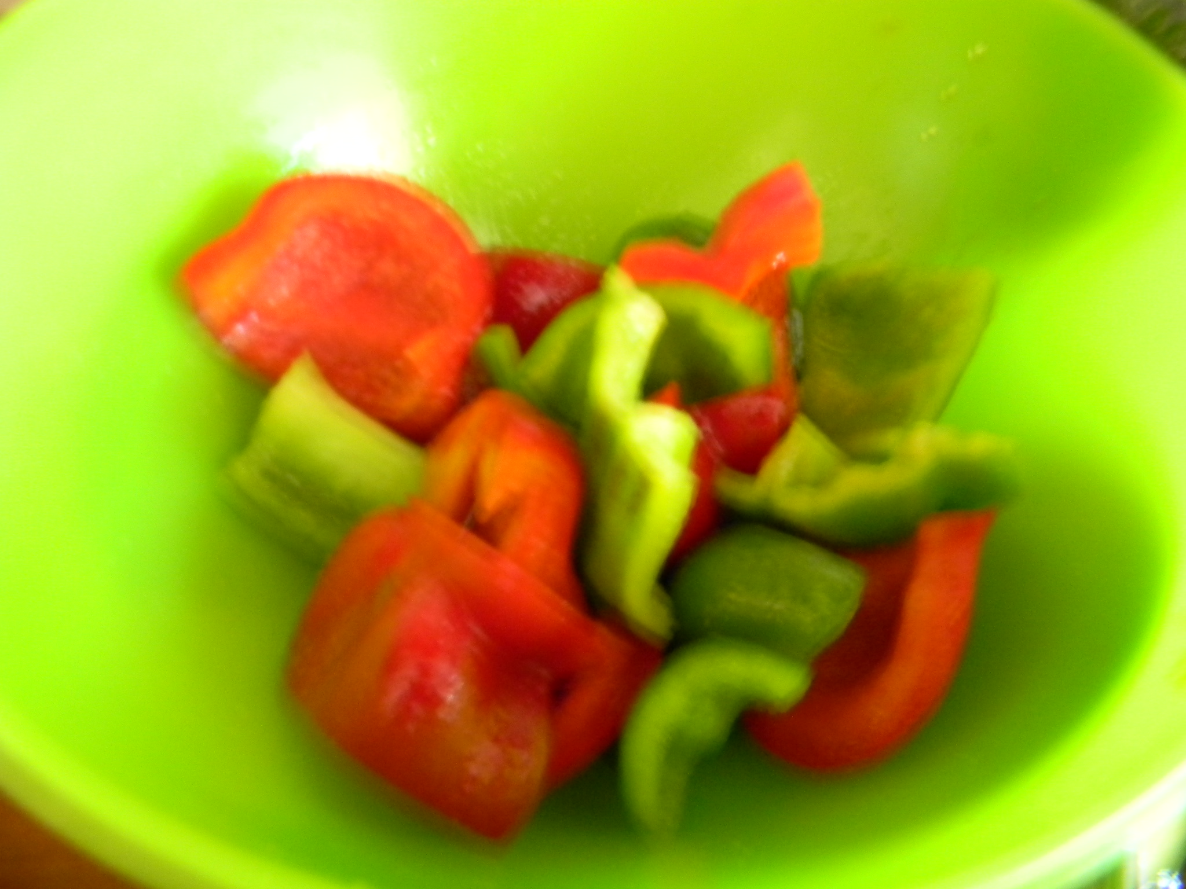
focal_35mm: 28
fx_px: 959
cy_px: 444
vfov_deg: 49.7
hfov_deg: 63.4
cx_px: 593
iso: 400
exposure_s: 1/1.2
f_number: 3.5
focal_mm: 5
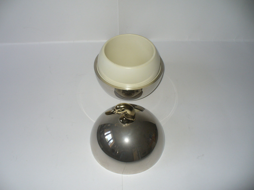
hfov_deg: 50.1
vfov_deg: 38.7
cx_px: 127
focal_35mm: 37
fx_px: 271
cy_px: 95
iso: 100
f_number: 2.8
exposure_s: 1/30
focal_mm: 6.1
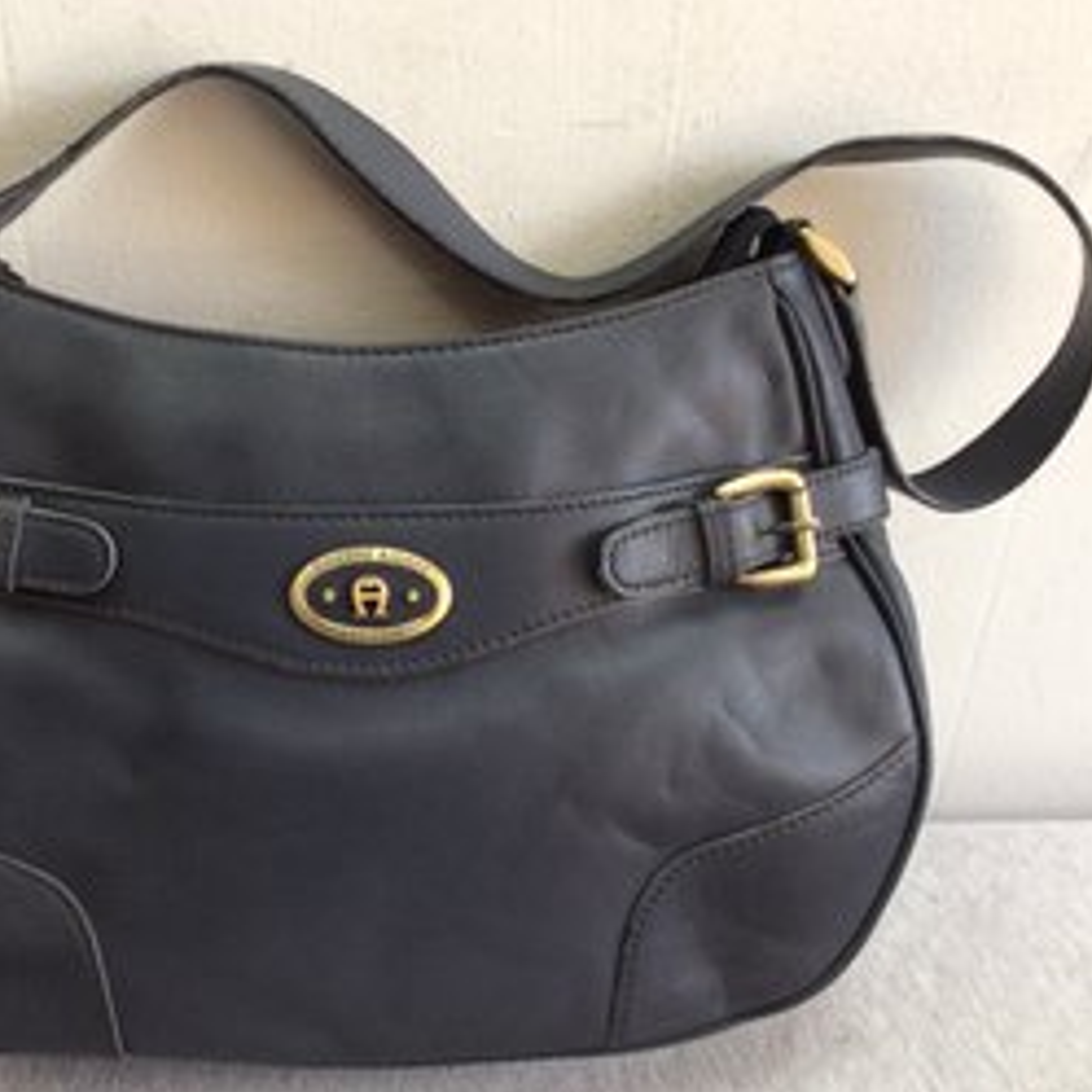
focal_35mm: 39
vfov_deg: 42.8
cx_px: 395
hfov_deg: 42.4
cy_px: 559
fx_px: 1392
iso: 32
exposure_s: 1/30
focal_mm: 3.3
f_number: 2.4
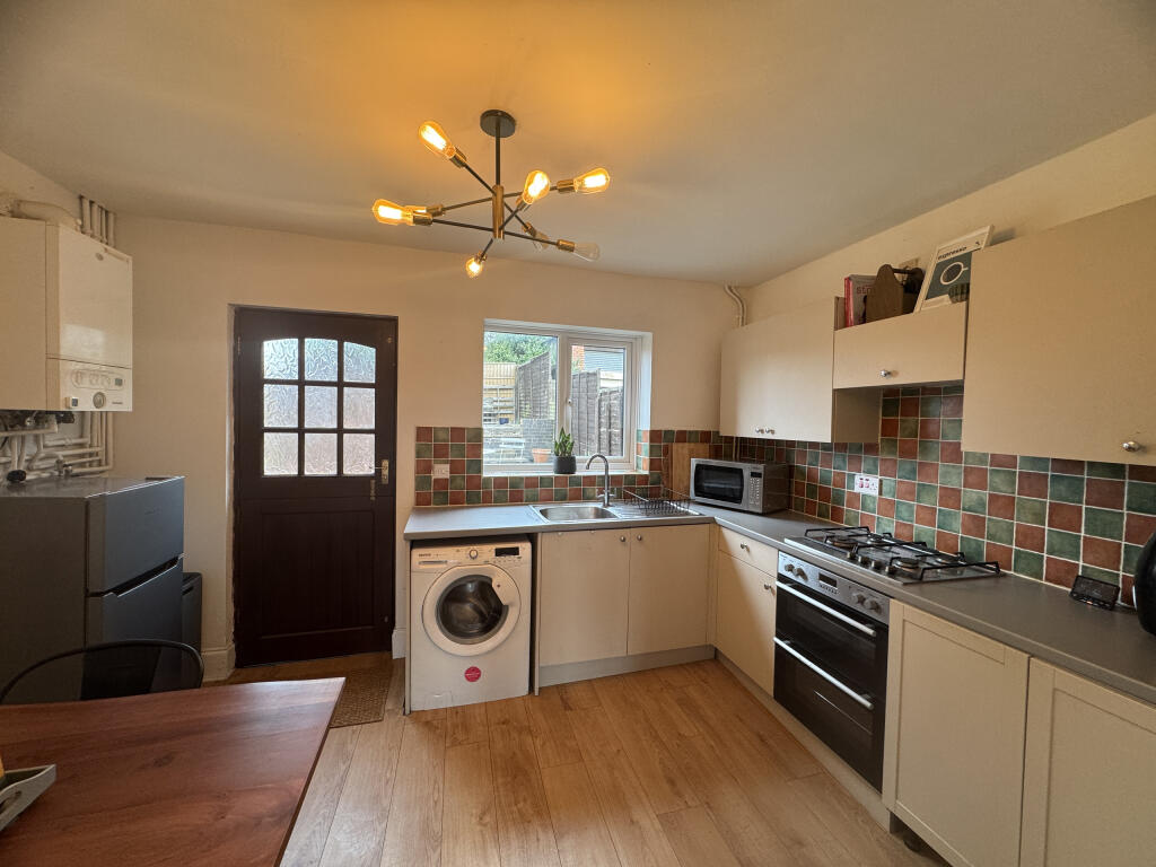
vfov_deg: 85.7
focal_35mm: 14
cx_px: 578
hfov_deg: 102.1
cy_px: 434
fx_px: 468
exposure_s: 1/100
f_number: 2.2
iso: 160
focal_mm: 2.22
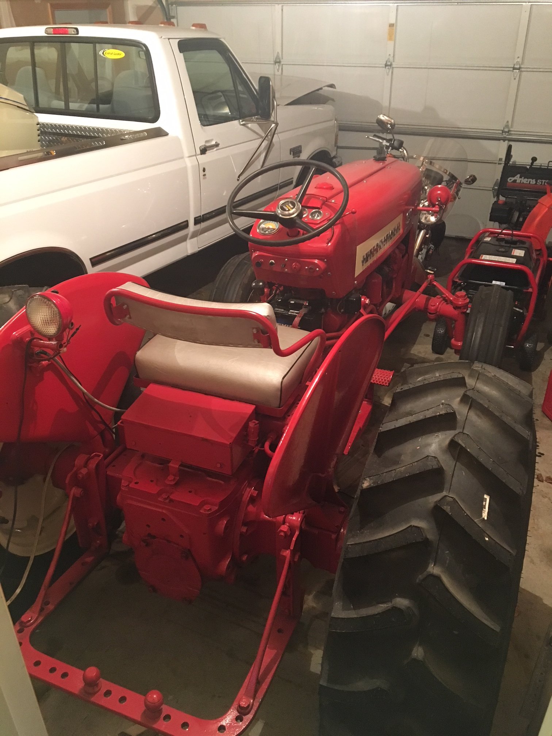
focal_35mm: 29
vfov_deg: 61.7
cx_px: 276
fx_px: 617
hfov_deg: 48.2
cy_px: 368
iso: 200
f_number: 2.2
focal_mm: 4.15
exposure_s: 1/20
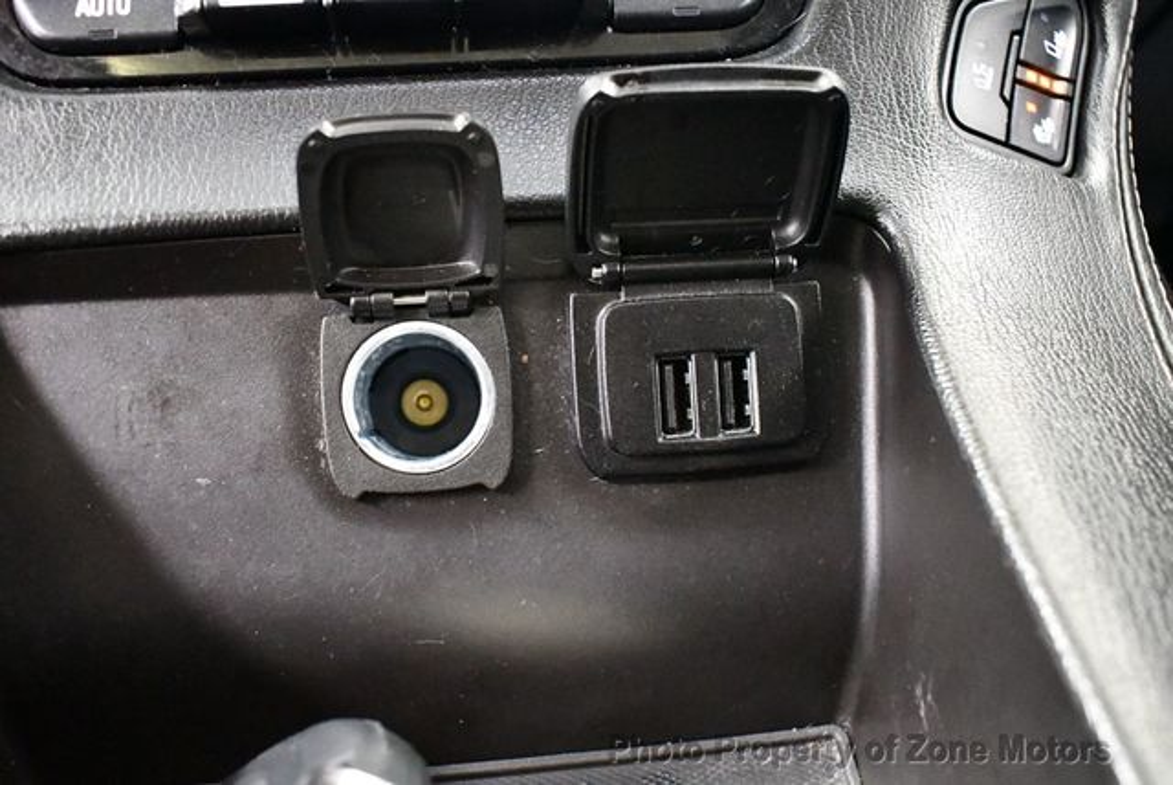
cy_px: 392
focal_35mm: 36
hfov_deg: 53.1
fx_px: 1174
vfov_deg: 36.9
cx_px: 586
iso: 12800
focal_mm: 18
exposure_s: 1/50
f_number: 3.5
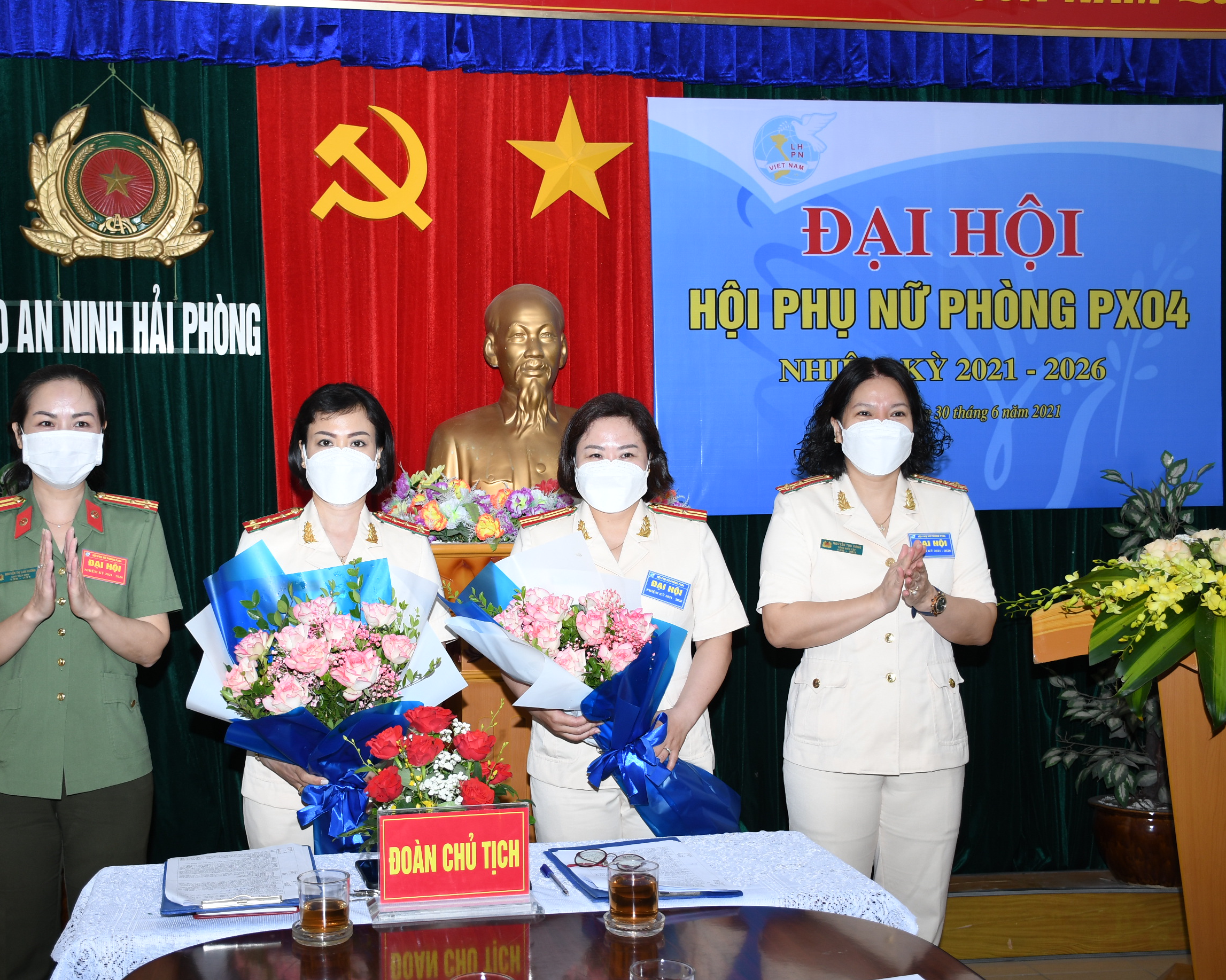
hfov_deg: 44.7
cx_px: 518
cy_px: 489
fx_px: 1488
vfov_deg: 36.5
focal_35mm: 41
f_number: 4.5
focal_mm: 24
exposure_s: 1/200
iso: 250
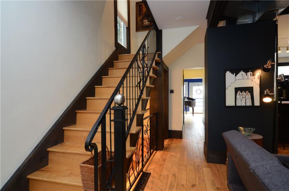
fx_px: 144
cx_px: 144
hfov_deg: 90.2
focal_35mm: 18
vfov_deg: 67.1
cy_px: 96
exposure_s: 1/30
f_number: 5.6
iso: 800
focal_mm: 12
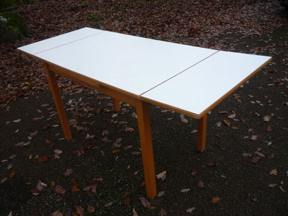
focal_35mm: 30
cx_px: 144
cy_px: 108
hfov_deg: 60.0
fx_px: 250
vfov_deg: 46.8
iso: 100
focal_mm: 5.2
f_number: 4
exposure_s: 1/160
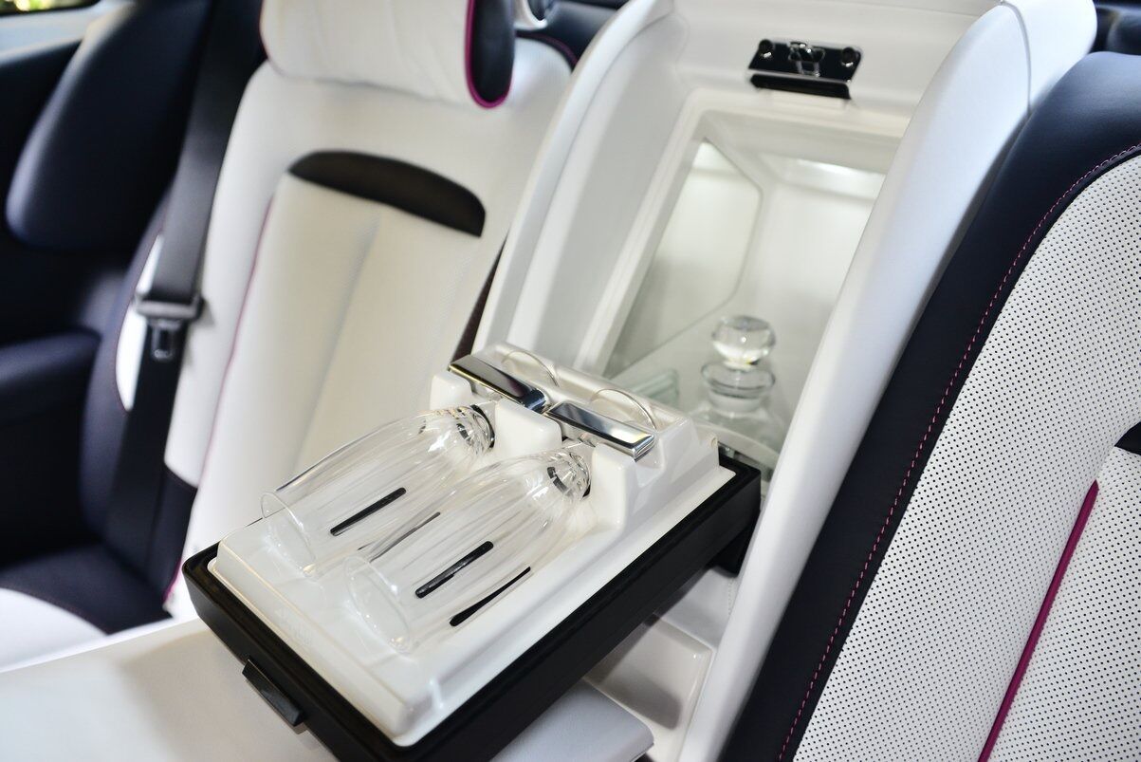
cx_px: 570
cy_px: 381
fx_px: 888
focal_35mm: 28
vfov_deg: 46.4
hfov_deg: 65.5
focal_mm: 28
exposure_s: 1/60
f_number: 3.5
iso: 500
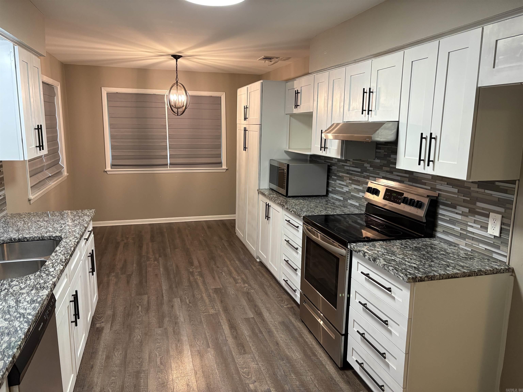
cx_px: 262
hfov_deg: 67.3
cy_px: 196
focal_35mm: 26
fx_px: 393
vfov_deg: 53.1
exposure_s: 1/60
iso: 200
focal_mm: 5.96
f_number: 1.6
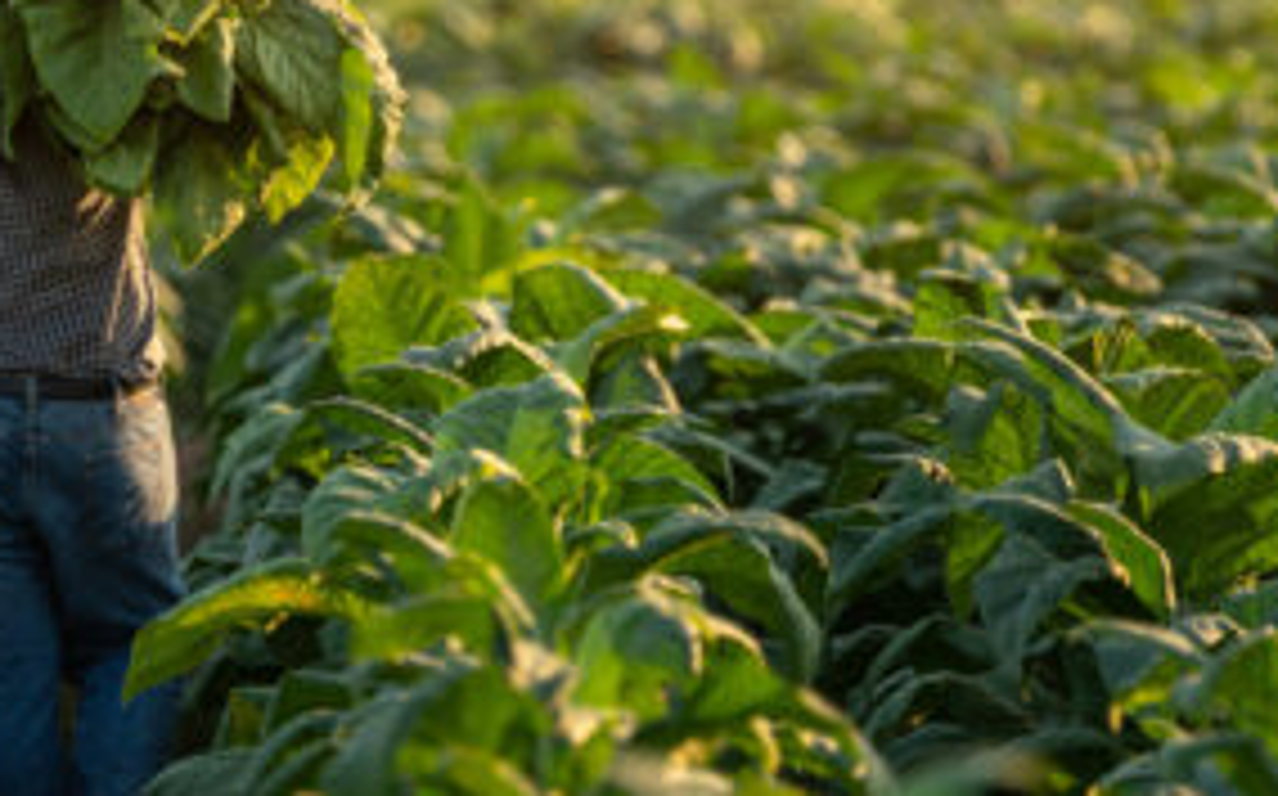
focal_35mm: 500
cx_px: 572
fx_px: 17401
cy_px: 270
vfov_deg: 2.6
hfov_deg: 4.2
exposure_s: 1/640
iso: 100
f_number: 2.8
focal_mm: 200
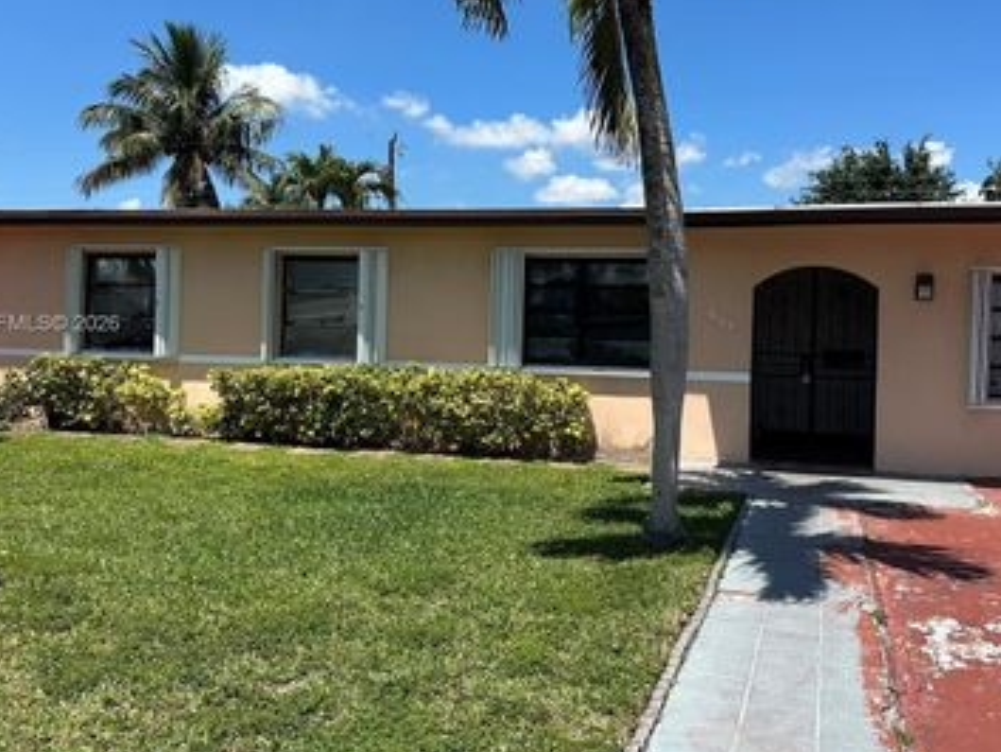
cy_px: 325
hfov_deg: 53.8
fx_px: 984
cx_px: 553
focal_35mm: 34
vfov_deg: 41.7
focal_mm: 6.86
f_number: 1.78
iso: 80
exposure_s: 1/4762
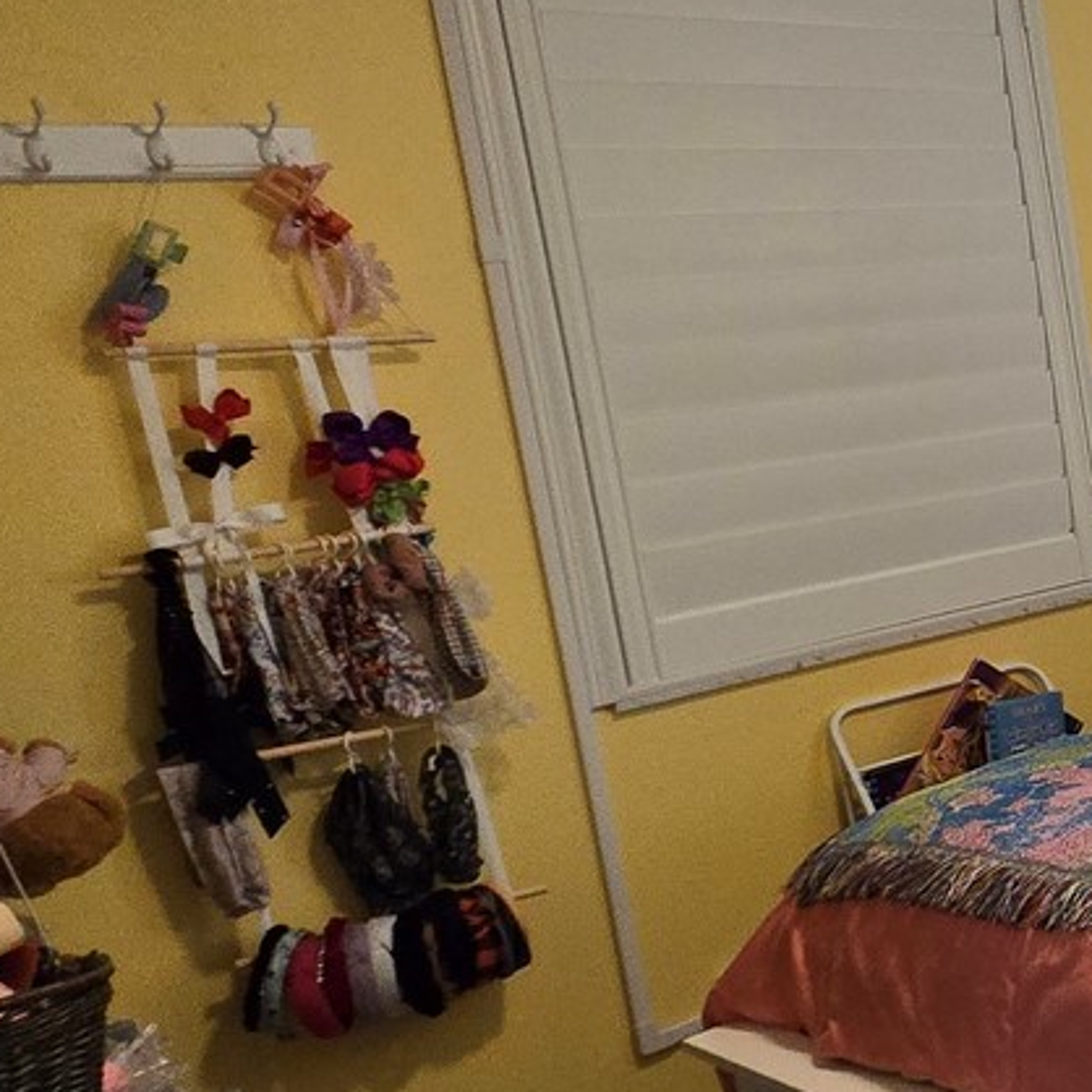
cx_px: 1633
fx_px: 1570
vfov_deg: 38.3
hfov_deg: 27.1
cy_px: 533
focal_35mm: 44
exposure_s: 1/60
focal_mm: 2.2
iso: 400
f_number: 2.2
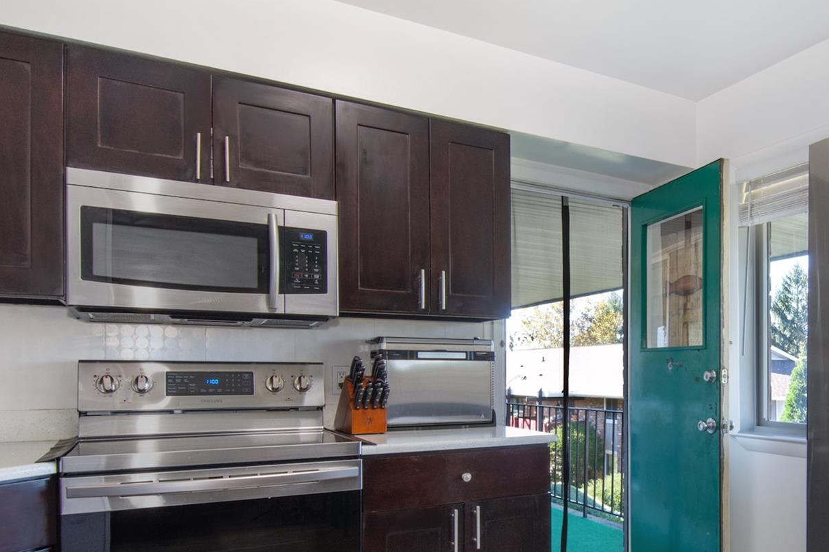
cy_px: 371
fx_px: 641
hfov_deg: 62.7
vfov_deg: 45.9
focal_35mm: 28
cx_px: 602
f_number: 8
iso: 640
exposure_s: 1/40
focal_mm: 11
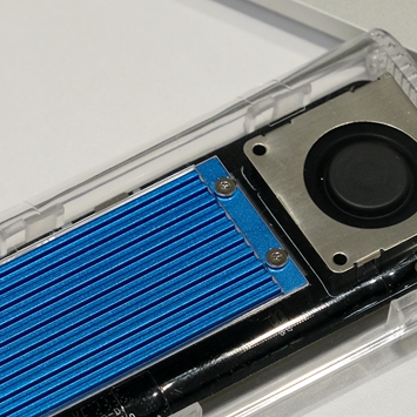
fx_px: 2998
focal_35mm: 220
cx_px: -72
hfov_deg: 7.9
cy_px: 231
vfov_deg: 8.0
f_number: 4
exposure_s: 1/350
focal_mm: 45.5
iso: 640
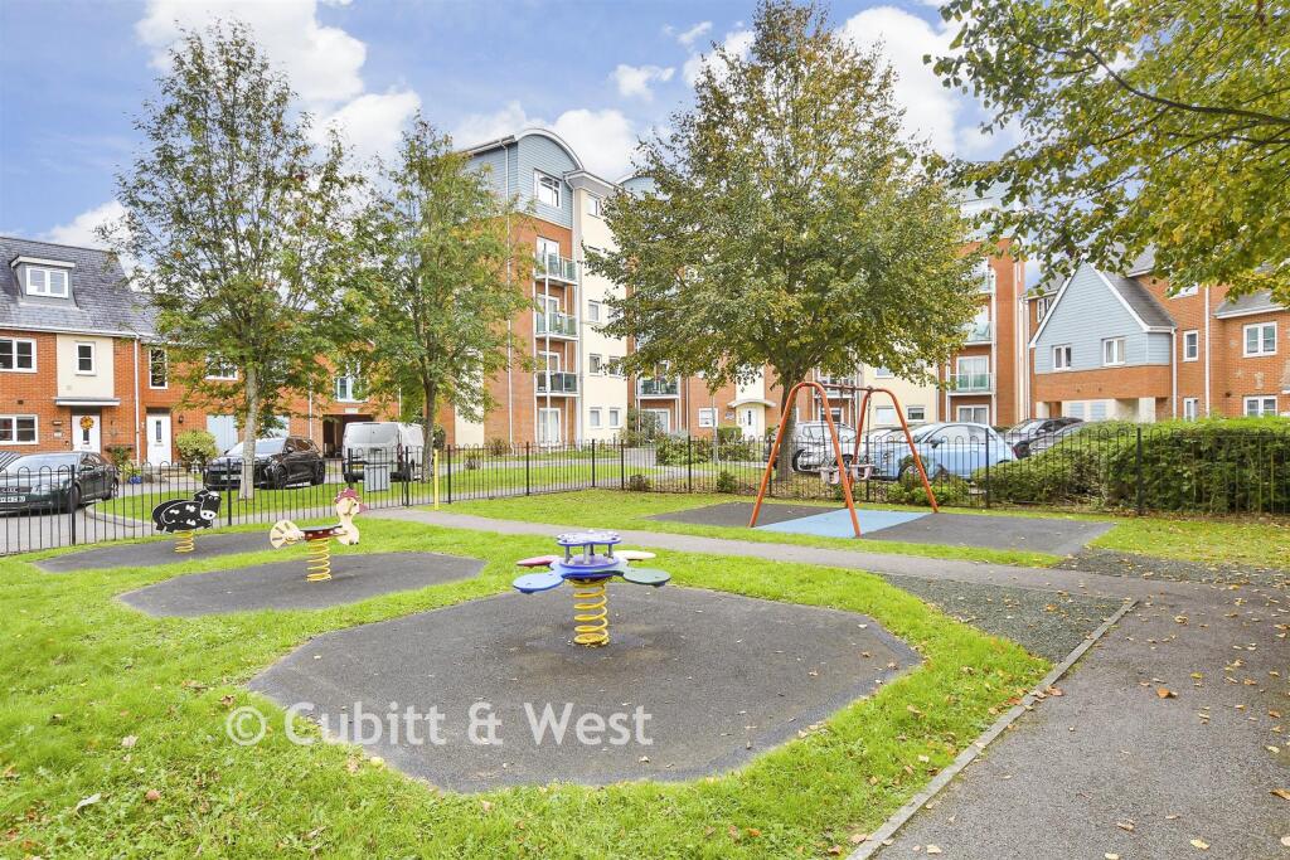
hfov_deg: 81.2
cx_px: 645
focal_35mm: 21
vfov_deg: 59.5
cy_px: 430
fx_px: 753
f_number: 8
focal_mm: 14
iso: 160
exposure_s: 1/125
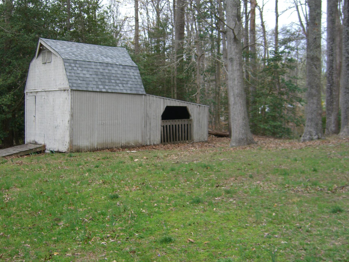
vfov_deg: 32.2
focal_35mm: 45
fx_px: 454
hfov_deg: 42.0
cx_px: 156
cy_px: 140
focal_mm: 7.9
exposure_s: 1/80
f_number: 2.8
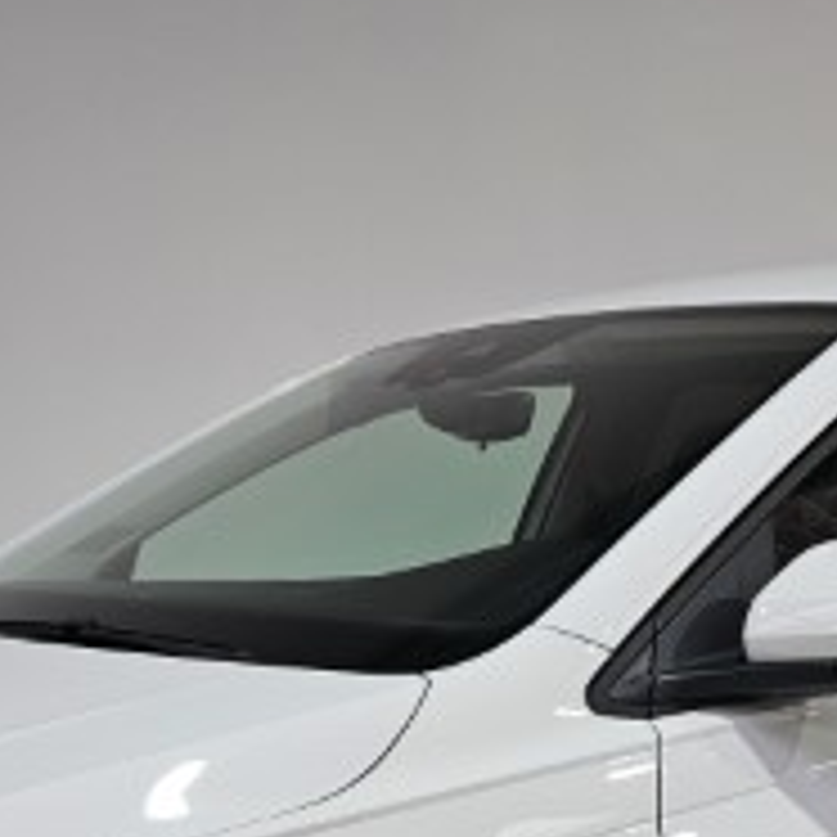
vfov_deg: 22.7
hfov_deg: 24.7
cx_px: 446
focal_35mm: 70
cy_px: 1008
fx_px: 1915
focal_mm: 6.3
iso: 100
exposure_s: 1/190
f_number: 1.7
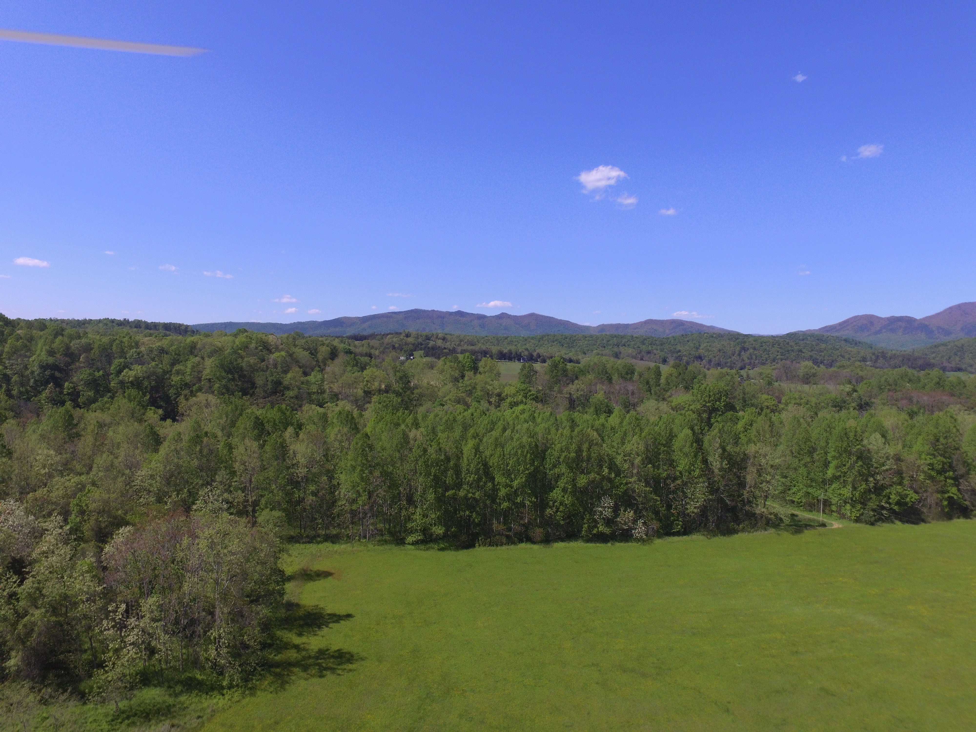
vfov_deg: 66.0
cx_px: 488
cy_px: 366
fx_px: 564
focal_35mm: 20
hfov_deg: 81.7
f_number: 2.8
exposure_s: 1/1395
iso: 100
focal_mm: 3.61
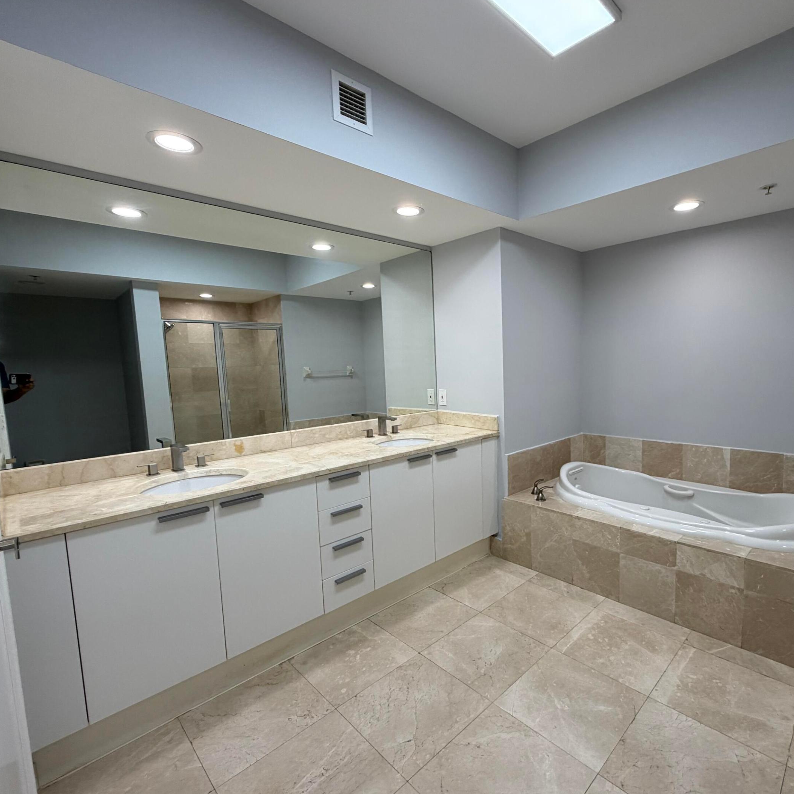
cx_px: 459
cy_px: 406
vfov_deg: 84.0
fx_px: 441
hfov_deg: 83.4
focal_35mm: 17
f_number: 2.2
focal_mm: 2.22
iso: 125
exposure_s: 1/120
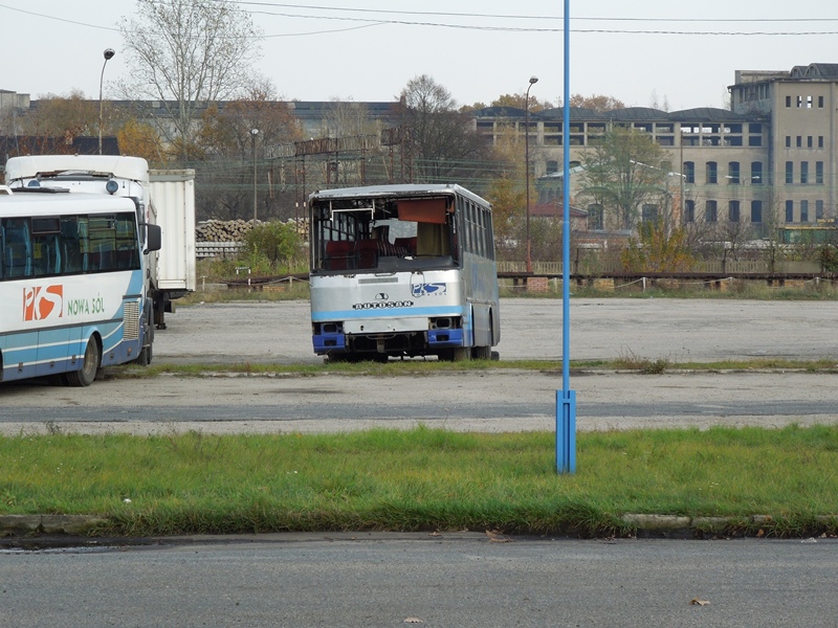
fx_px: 4624
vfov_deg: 7.8
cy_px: 314
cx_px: 419
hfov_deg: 10.4
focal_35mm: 191
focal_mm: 34.4
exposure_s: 1/200
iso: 200
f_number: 5
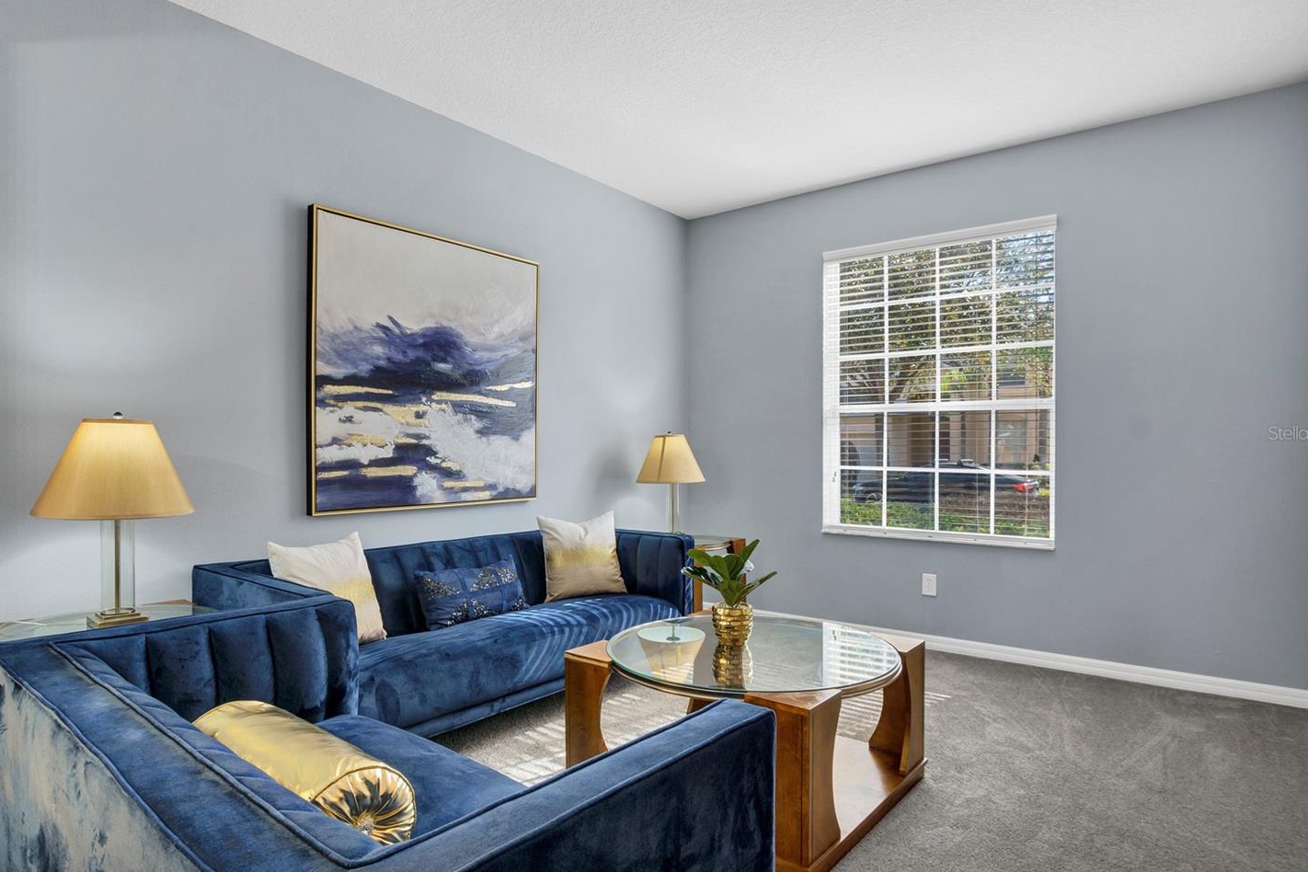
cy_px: 432
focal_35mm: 19
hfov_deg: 88.1
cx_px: 614
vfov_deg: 65.8
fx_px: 674
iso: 200
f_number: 10
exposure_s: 1/8
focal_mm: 11
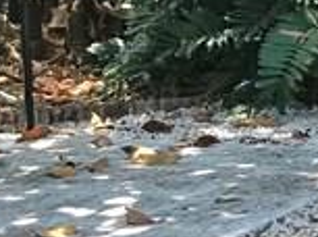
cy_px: -89
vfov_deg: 7.8
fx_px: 1723
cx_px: 507
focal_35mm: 188
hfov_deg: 10.1
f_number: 1.8
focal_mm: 3.99
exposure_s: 1/431
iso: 20
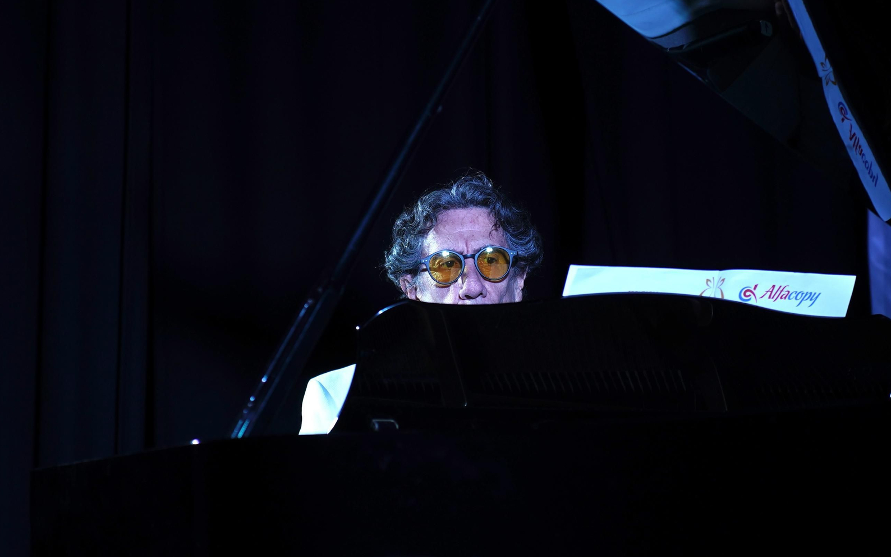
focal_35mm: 115
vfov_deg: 11.4
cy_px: 264
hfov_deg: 18.1
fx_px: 2792
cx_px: 447
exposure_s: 1/100
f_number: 2.8
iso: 160
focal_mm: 75
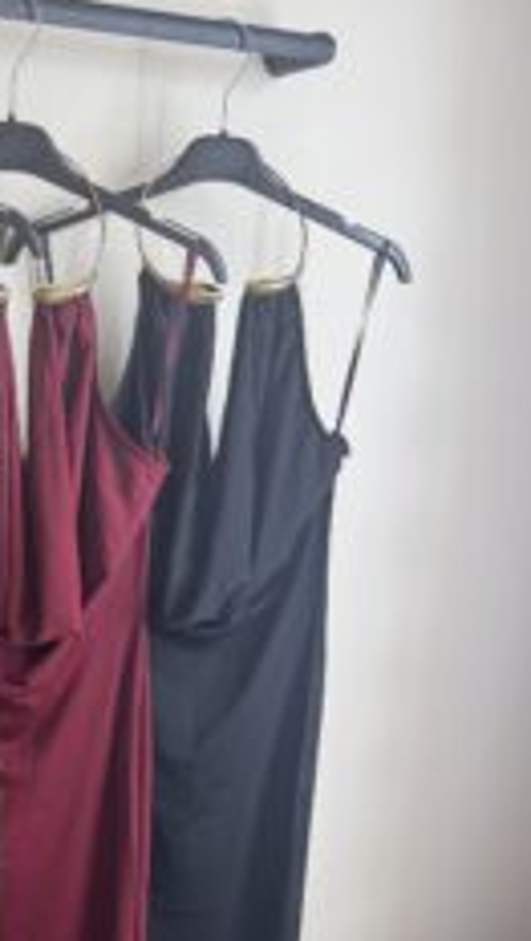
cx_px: 61
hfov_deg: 25.8
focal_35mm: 45
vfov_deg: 43.5
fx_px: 1123
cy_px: 738
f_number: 1.78
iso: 200
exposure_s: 1/86
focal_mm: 6.76
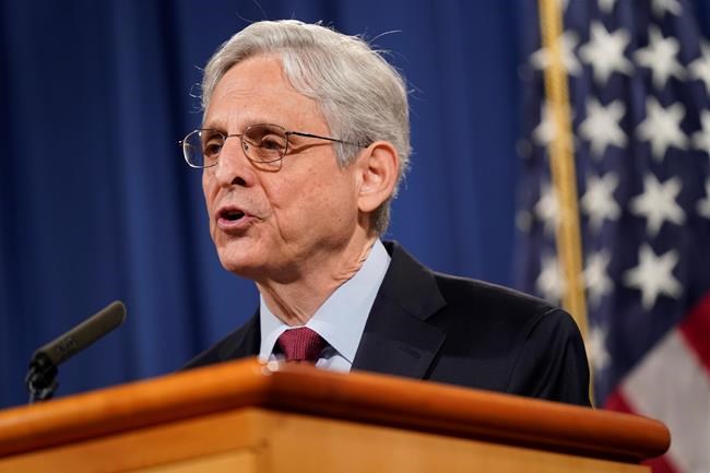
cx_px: 355
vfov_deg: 4.9
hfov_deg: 7.4
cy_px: 236
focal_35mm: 280
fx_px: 5520
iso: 4000
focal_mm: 280
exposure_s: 1/250
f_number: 4
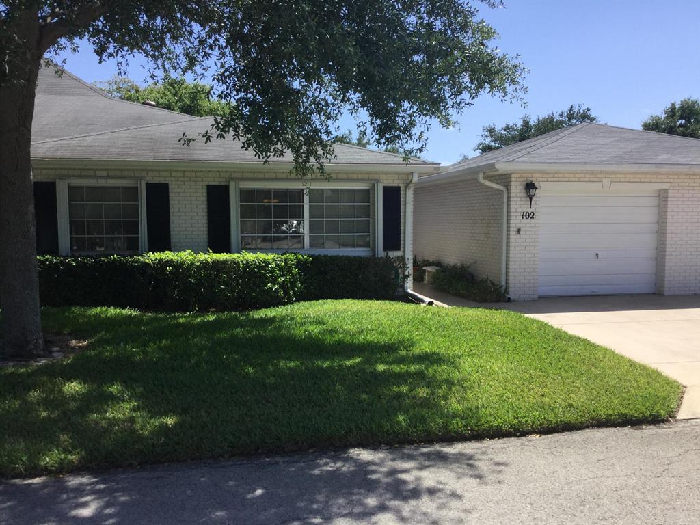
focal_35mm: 31
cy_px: 262
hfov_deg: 58.4
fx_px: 627
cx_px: 350
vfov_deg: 45.4
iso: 25
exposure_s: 1/916
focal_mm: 3.3
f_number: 2.4
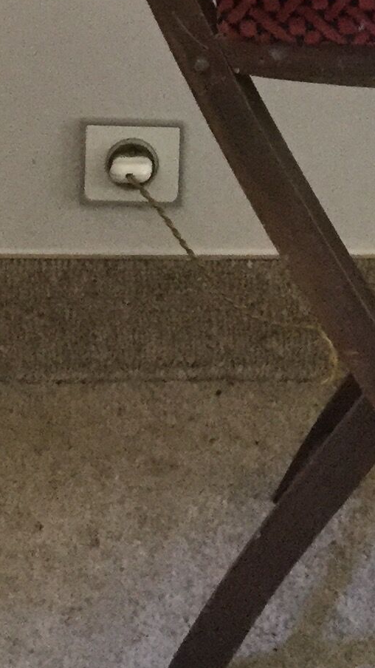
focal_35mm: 122
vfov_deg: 16.5
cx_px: 370
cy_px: -235
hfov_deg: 9.9
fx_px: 2158
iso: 200
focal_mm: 3.3
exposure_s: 1/33
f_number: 2.4
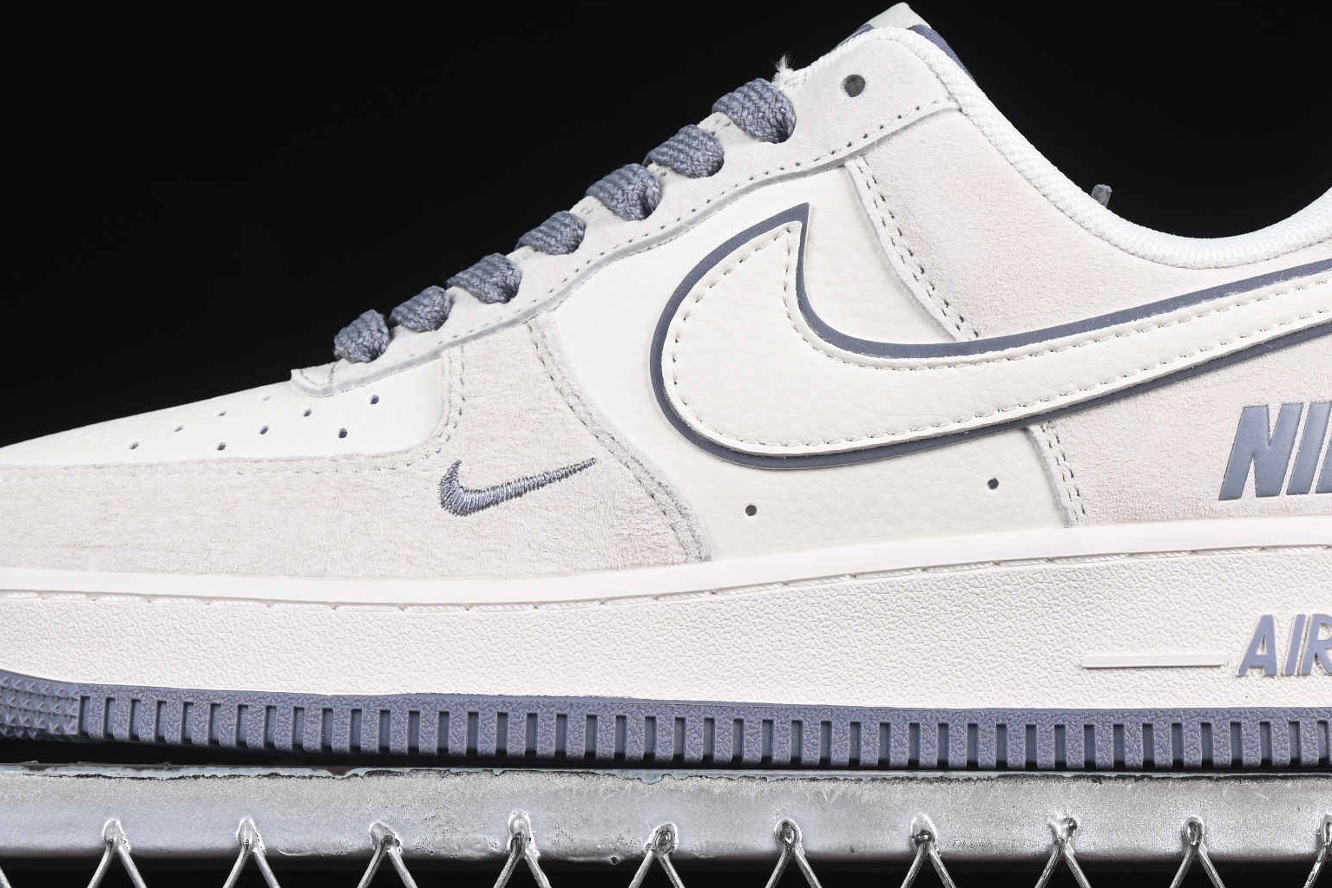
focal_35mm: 136
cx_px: 713
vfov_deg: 10.1
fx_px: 5033
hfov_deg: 15.1
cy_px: 271
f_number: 8
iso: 160
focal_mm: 50
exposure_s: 1/80
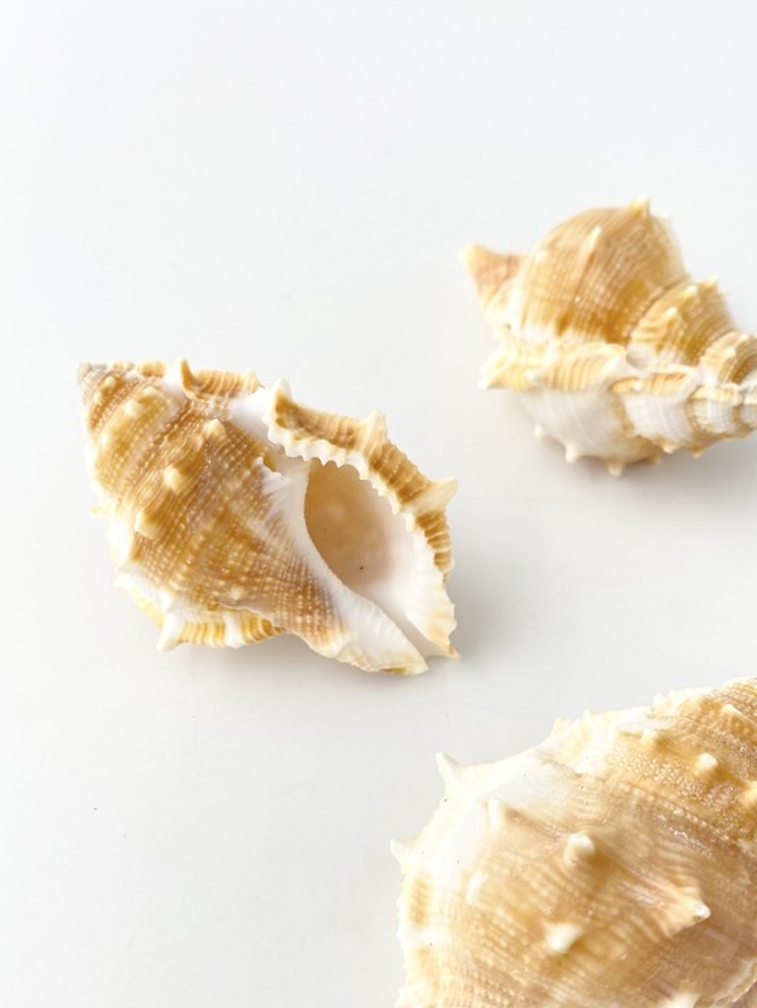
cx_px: 453
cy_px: 639
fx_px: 932
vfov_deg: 56.0
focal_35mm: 32
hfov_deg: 44.0
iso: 32
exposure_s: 1/361
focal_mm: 4.25
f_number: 1.8
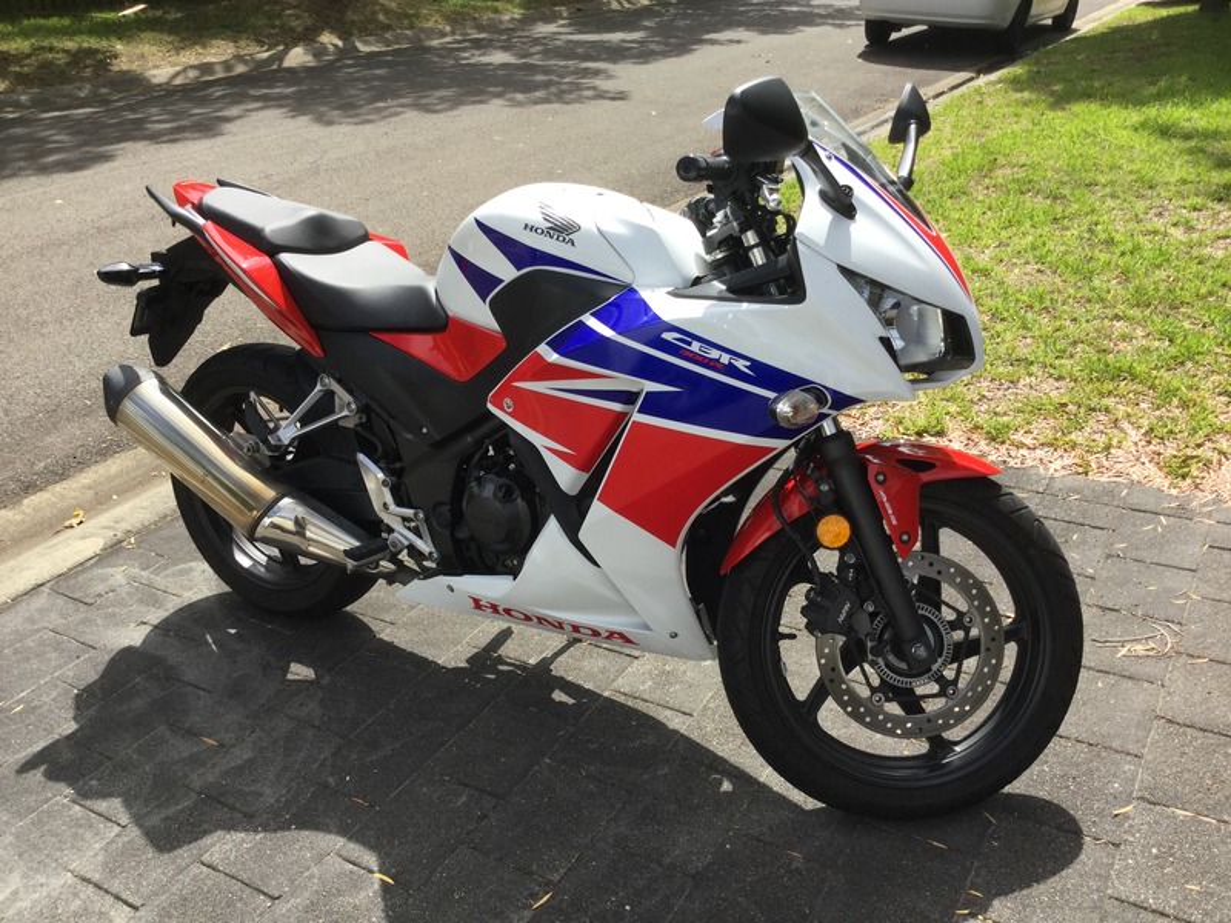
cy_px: 462
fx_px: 1102
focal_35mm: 31
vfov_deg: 45.4
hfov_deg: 58.4
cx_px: 616
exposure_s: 1/867
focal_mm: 3.3
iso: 25
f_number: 2.4
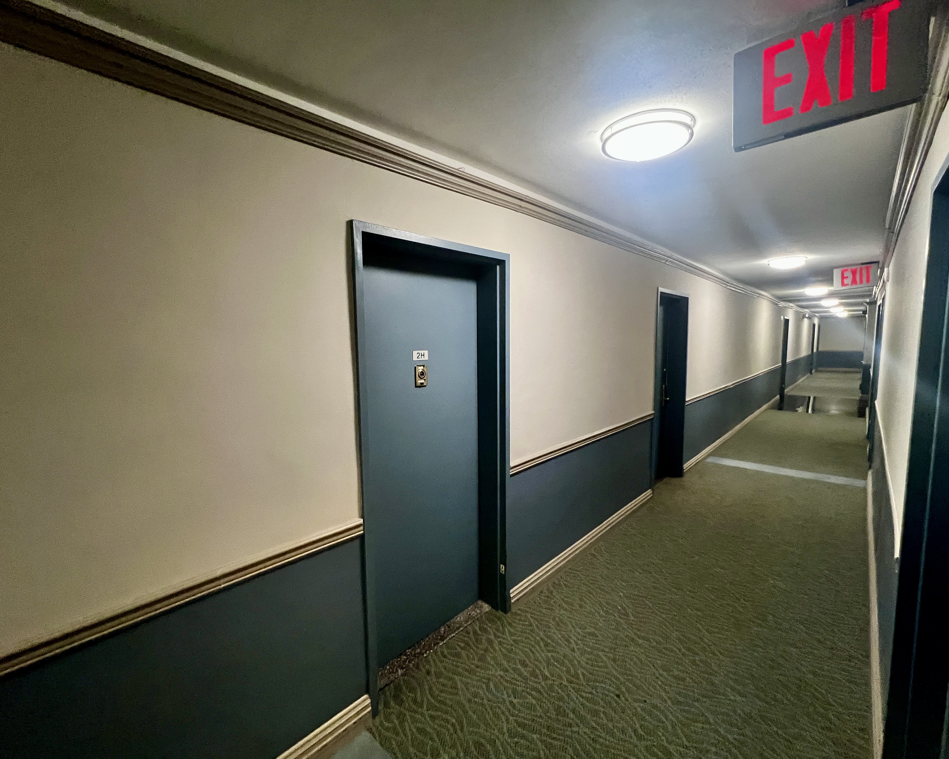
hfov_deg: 100.7
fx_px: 393
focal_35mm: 14
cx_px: 477
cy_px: 384
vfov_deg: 88.0
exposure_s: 1/60
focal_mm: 1.57
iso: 500
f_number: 1.8
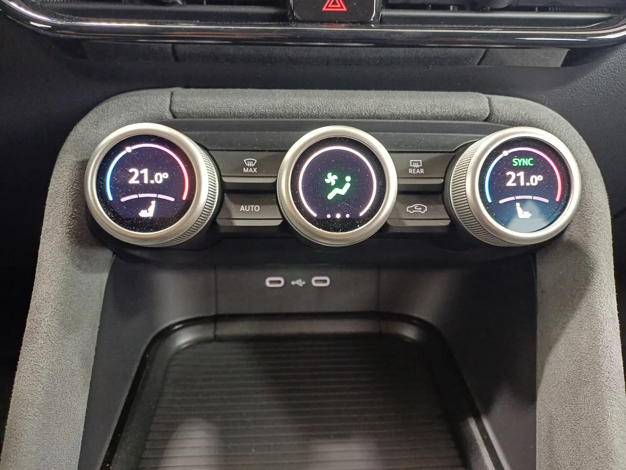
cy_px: 235
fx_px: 452
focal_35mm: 25
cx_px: 313
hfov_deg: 69.4
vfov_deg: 54.9
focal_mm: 4.65
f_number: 1.8
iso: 400
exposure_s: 1/33.3
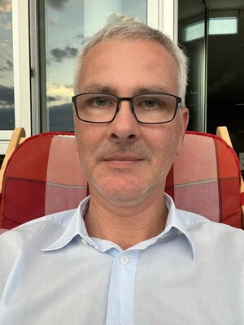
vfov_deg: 60.0
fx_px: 282
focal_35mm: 30
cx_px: 122
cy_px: 162
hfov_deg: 46.8
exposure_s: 1/77
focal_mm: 2.71
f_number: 2.2
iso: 100
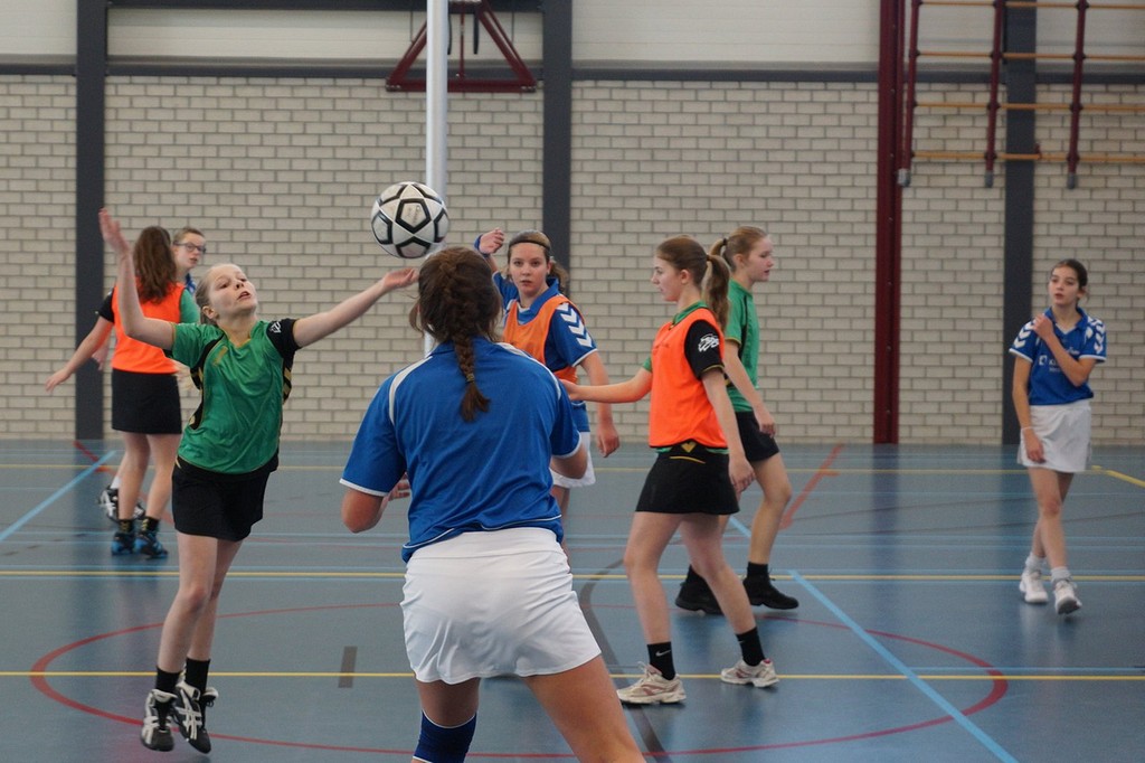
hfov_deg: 27.0
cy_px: 382
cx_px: 572
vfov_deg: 18.2
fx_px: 2385
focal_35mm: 75
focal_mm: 50
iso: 800
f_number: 2.8
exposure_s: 1/250
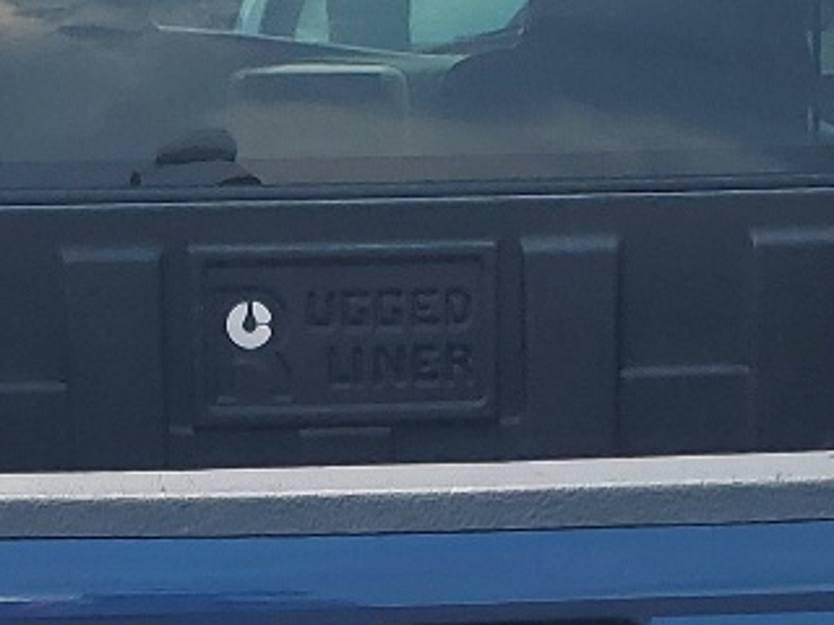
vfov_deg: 11.1
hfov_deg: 15.2
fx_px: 3132
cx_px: 365
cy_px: 799
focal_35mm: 130
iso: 50
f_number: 1.5
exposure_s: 1/1667
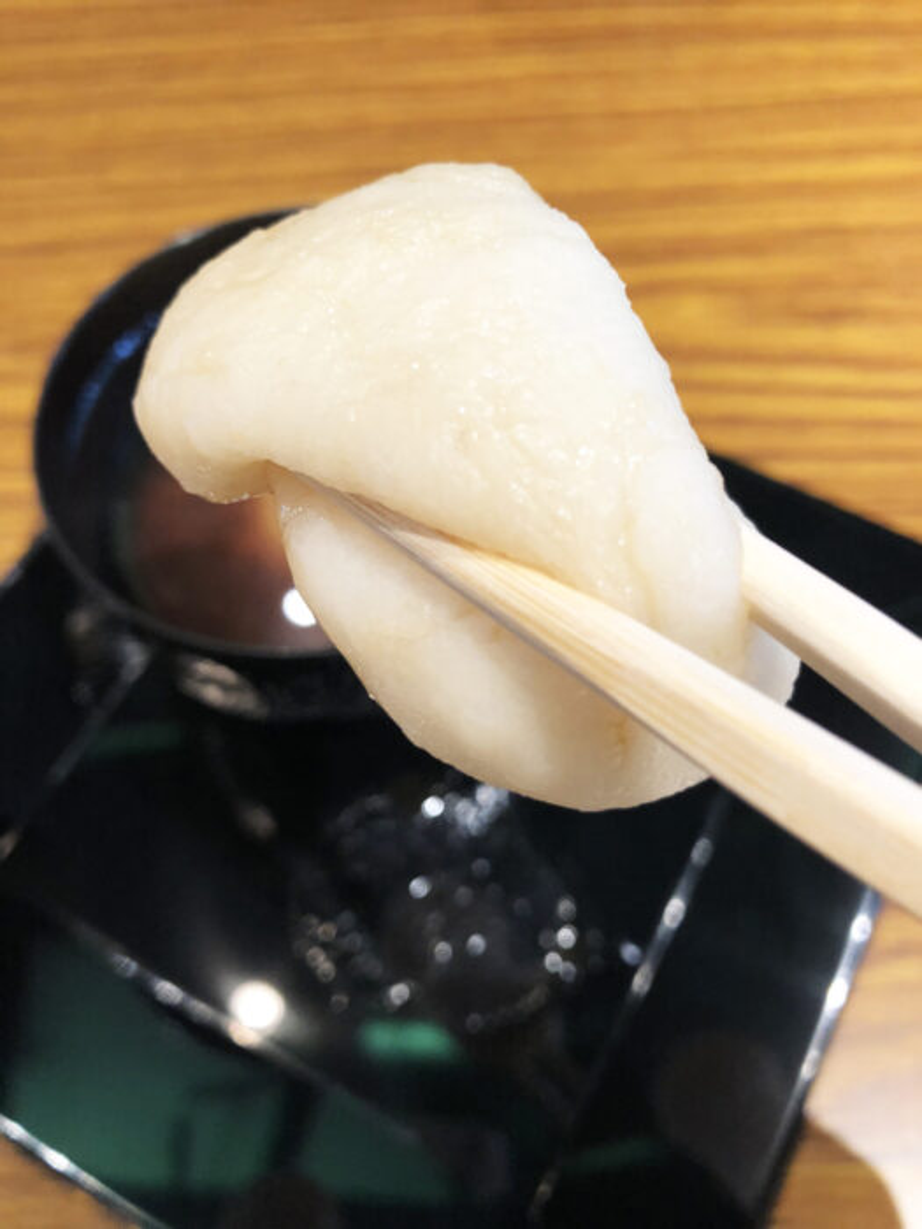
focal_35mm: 28
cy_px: 614
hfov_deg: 49.7
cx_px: 461
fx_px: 994
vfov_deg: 63.4
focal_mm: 3.99
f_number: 1.8
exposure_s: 1/17
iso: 40
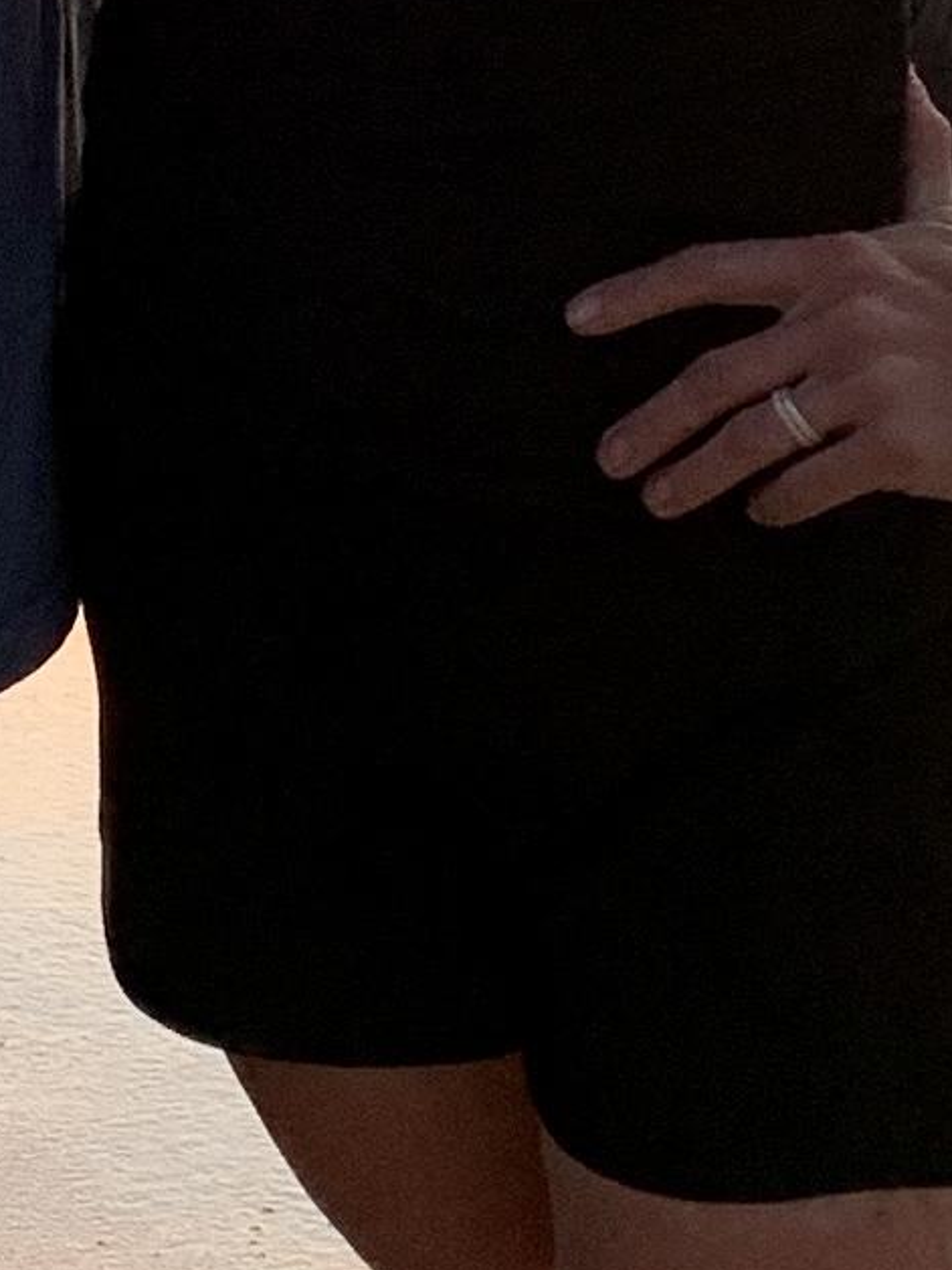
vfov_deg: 11.6
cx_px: 327
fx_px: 6124
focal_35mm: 167
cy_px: -255
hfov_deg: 8.9
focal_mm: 4.25
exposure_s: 1/121
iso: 32
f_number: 1.8
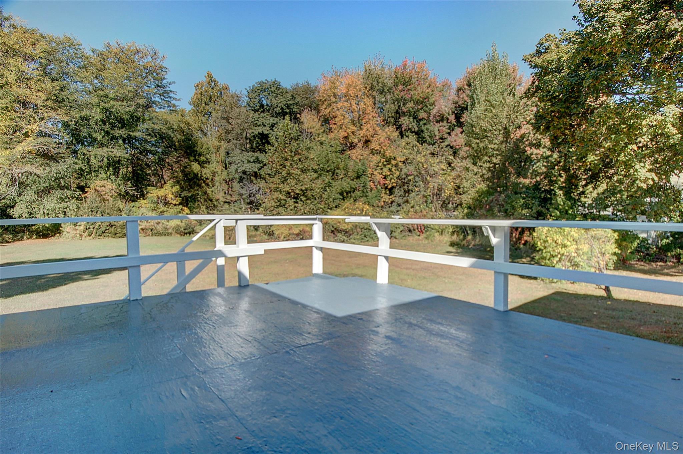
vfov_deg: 77.2
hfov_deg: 100.4
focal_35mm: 15
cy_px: 227
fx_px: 284
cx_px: 342
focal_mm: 10
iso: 200
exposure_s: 1/50
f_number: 14
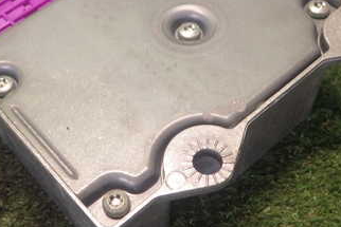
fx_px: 569
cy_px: 88
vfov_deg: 22.6
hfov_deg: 33.3
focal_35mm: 60
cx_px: 139
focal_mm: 5.5
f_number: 2.3
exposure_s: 1/45
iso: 320
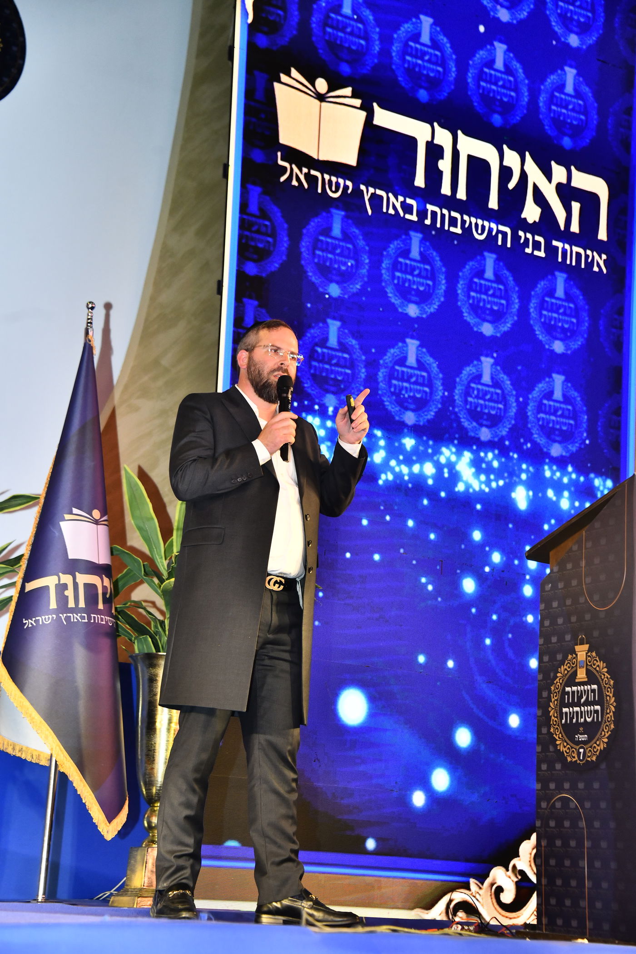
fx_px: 2067
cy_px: 477
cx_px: 318
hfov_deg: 17.5
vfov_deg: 26.0
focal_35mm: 78
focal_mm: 78
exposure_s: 1/160
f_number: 5.6
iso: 1250
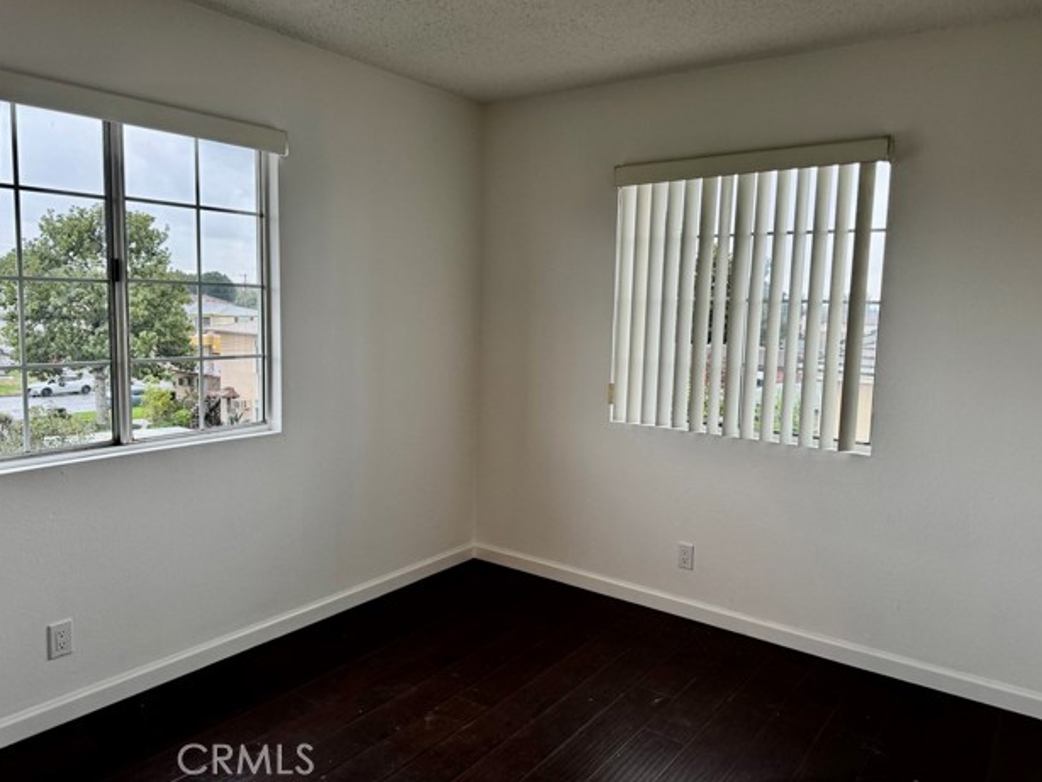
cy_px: 377
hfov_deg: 69.4
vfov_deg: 54.9
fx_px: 753
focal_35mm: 25
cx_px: 533
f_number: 1.78
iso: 160
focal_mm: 6.76
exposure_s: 1/60
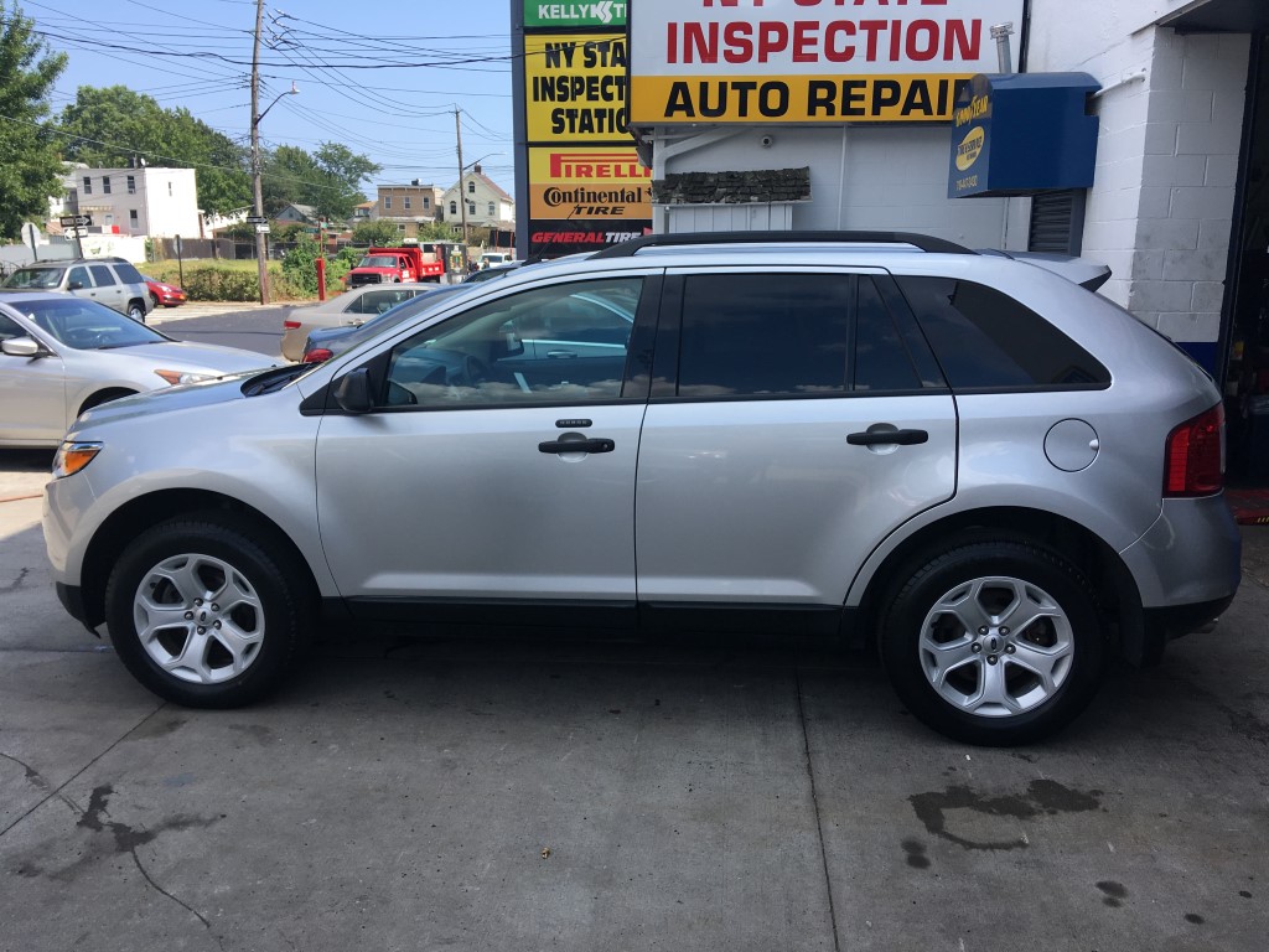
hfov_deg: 61.7
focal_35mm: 29
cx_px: 634
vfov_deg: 48.2
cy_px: 476
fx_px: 1063
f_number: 2.2
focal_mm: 4.15
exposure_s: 1/793
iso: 25
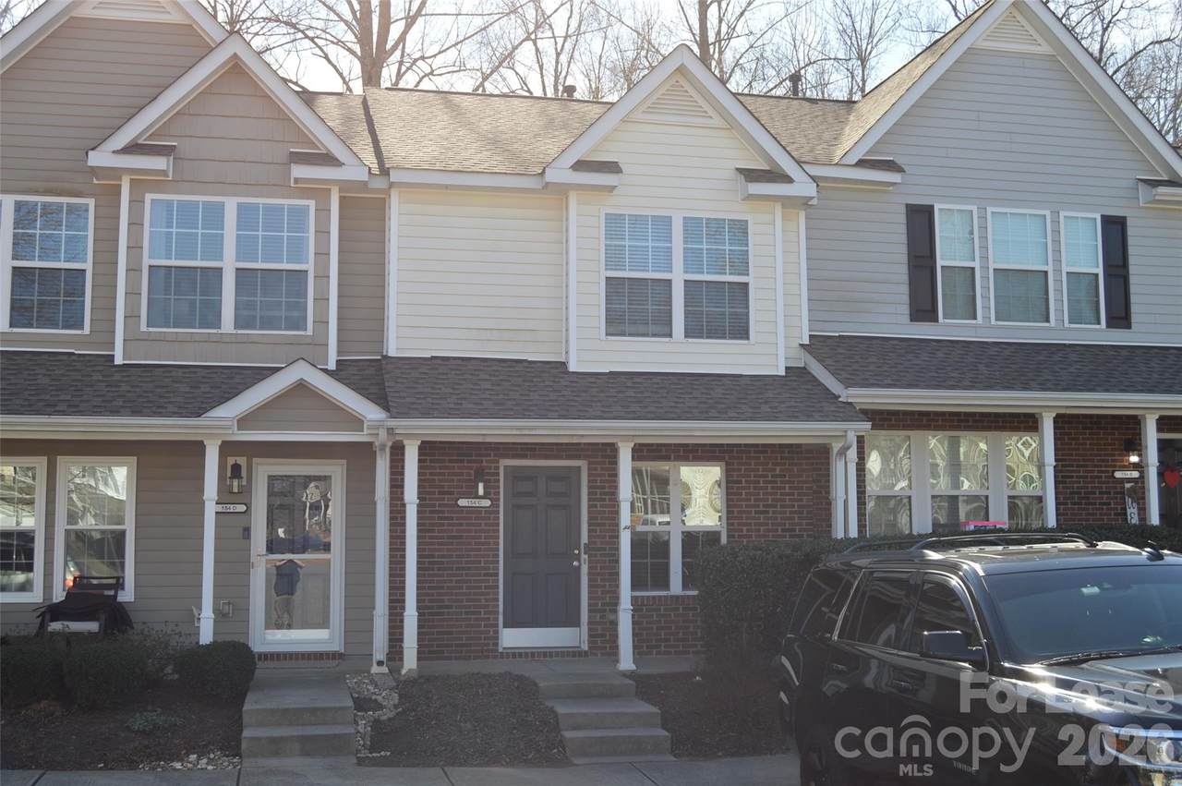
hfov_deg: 49.6
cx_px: 591
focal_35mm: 39
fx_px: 1279
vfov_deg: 34.1
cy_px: 393
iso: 100
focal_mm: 26
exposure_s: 1/160
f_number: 6.3
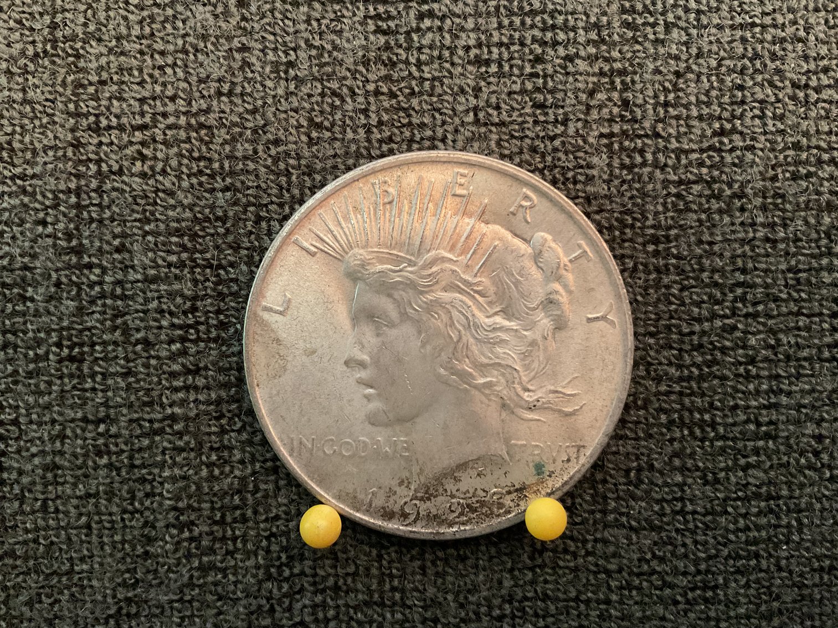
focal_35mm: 29
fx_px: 702
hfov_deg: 61.7
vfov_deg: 48.2
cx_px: 419
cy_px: 314
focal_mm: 3
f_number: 1.8
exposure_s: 1/30
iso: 500
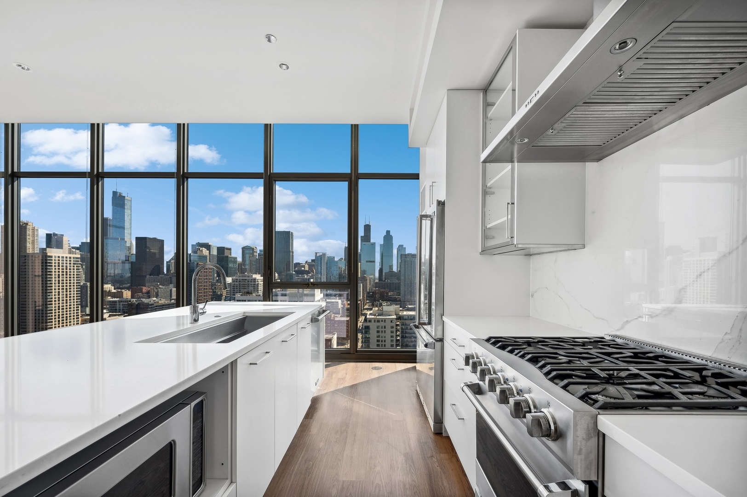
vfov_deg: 81.1
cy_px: 248
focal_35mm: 14
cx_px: 374
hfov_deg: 104.3
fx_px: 290
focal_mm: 14
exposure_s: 1/25
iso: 100
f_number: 9
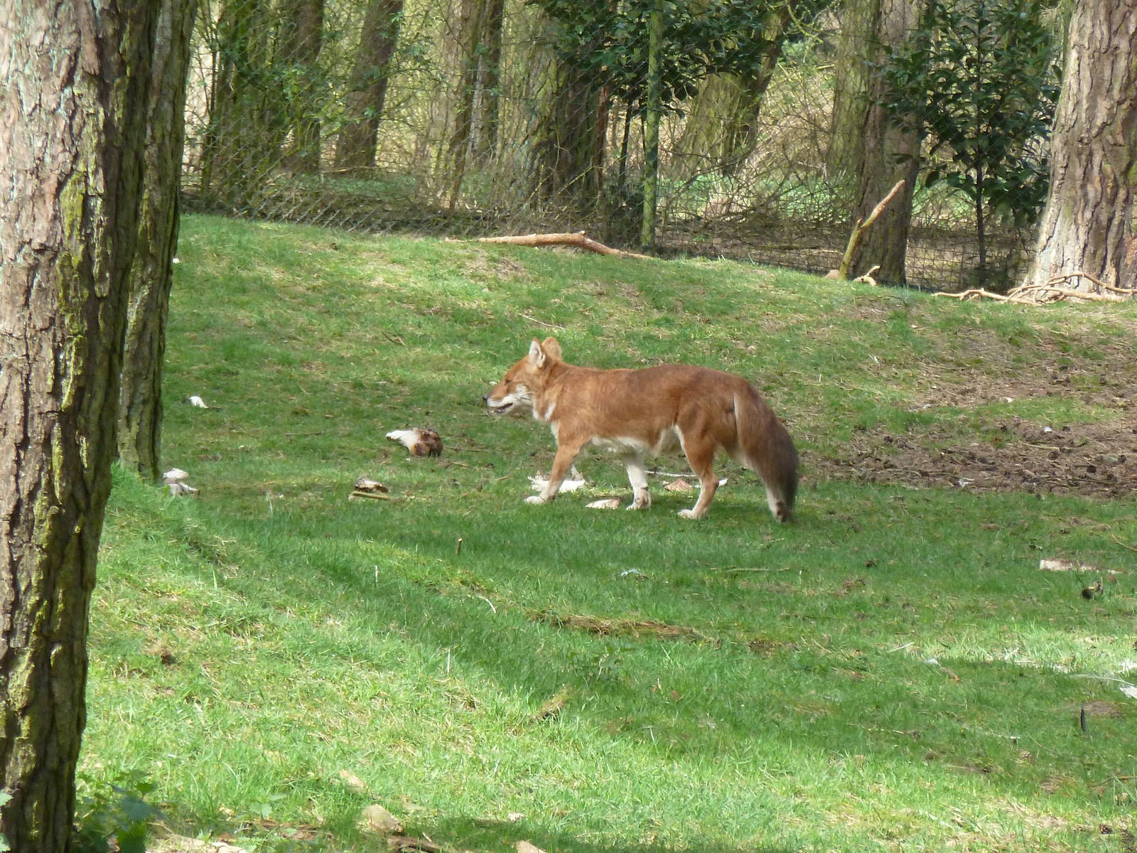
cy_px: 426
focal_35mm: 399
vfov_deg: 3.7
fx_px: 13106
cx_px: 568
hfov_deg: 5.0
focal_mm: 49.2
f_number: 4.9
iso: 200
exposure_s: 1/125
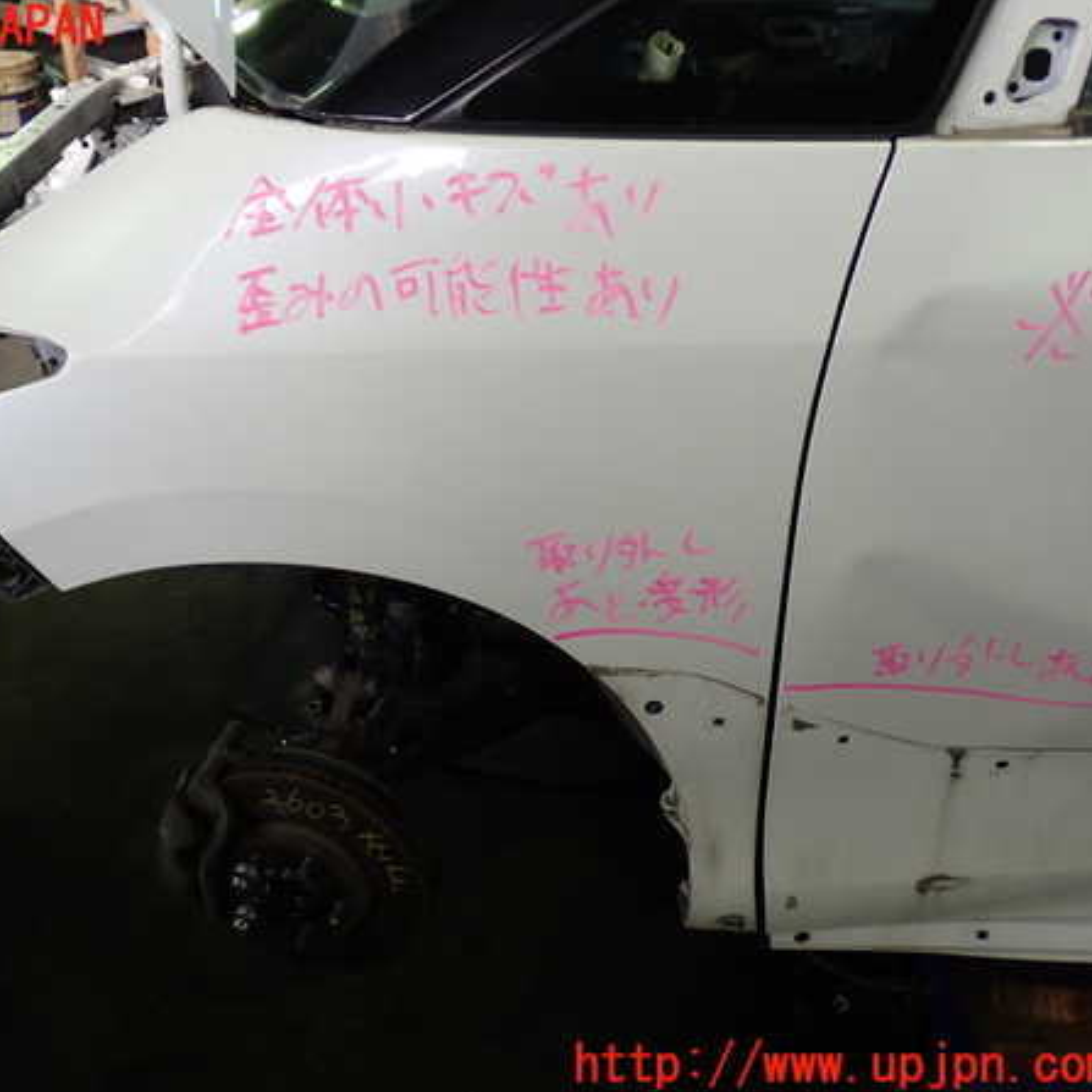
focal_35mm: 38
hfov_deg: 43.4
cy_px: 547
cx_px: 393
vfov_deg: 43.9
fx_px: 1356
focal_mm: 5.79
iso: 200
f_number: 2.4
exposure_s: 1/50
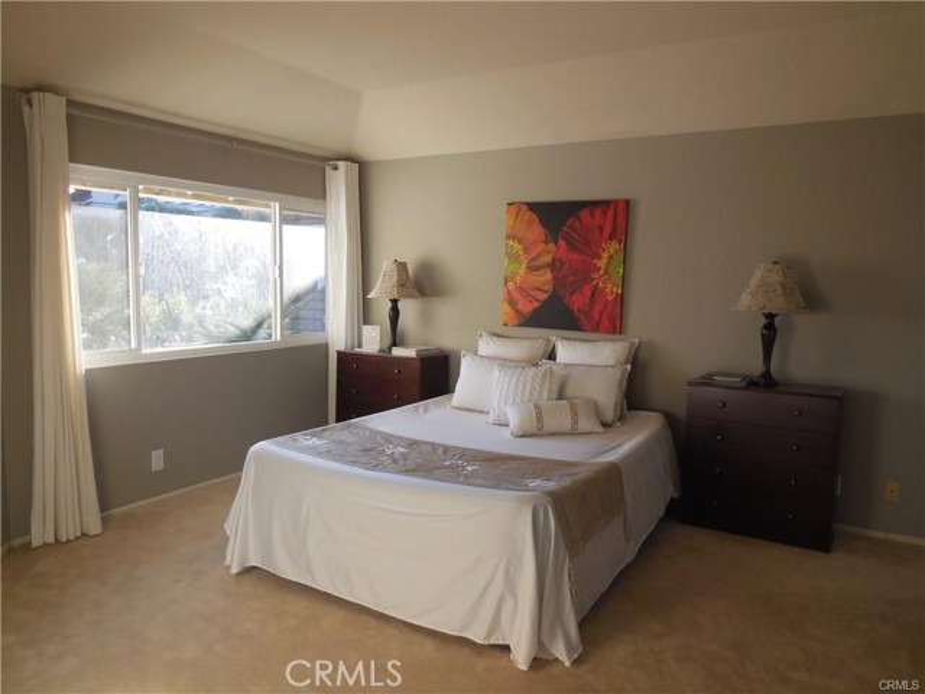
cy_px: 347
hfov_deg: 69.4
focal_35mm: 25
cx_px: 462
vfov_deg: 54.9
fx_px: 668
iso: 125
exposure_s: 1/80
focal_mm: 4.5
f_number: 3.1
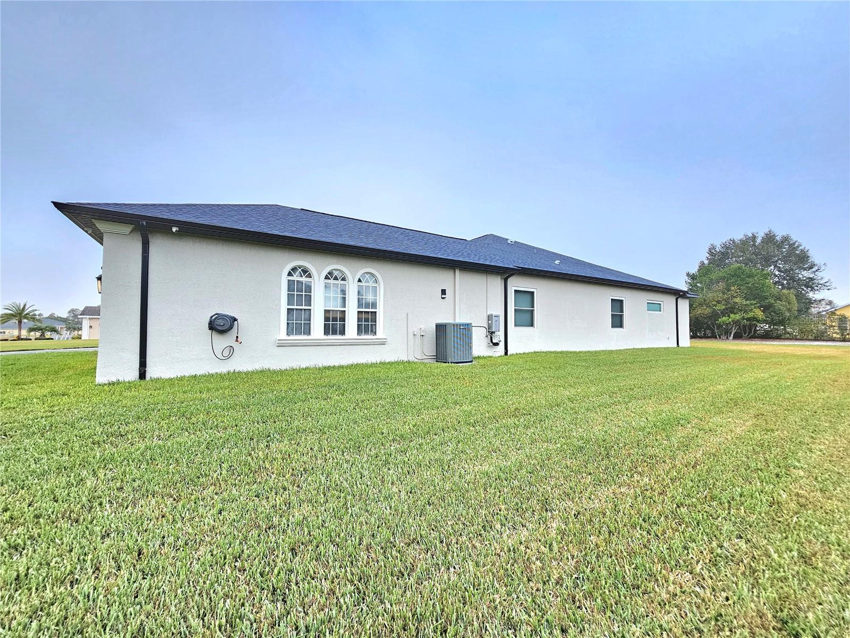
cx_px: 425
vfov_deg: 89.9
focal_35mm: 13
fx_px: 319
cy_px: 319
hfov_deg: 106.2
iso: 100
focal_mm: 2.2
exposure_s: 1/370
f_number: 2.2
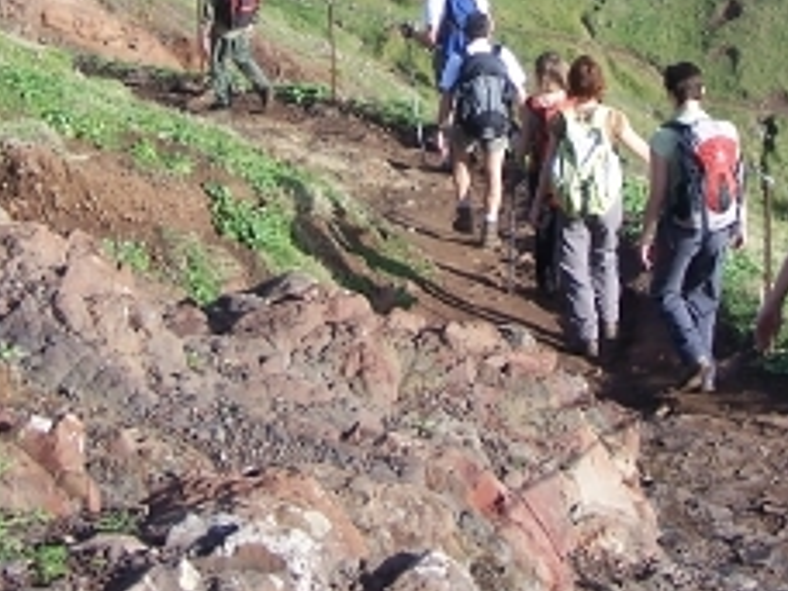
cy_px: -59
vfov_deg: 14.5
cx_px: 494
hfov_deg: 19.6
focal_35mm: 100
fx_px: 2276
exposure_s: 1/640
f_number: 2.8
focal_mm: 6.3
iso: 80
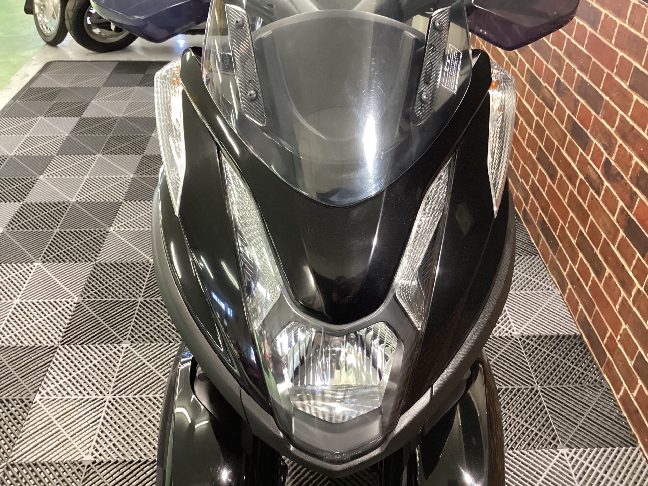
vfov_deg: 45.4
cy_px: 243
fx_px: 580
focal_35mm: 31
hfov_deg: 58.4
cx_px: 324
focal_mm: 3.3
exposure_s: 1/40
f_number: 2.4
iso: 320
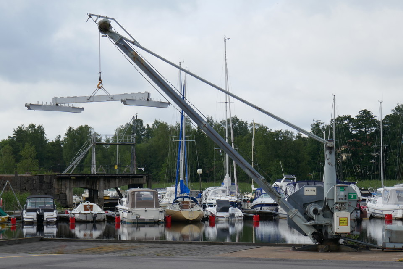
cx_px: 202
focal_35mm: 90
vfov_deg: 15.2
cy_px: 134
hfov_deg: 22.6
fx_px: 1007
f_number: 5
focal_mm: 32.8
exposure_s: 1/500
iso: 125
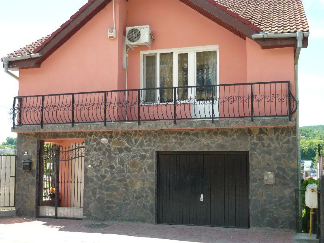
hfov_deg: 42.9
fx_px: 412
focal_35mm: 44
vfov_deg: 32.9
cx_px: 162
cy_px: 122
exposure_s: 1/320
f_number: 3
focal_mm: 7.2
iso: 100
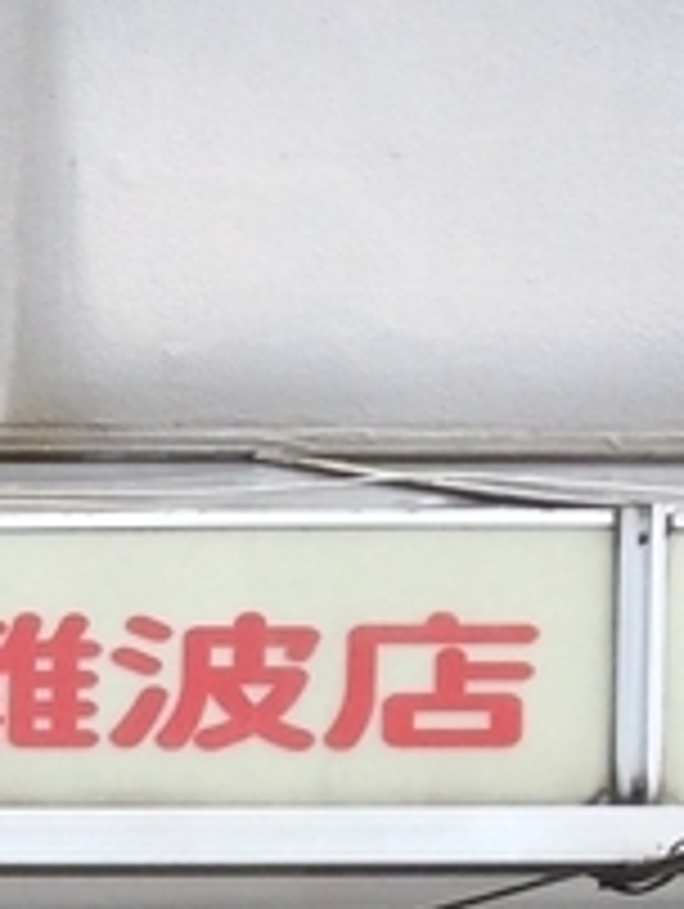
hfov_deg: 7.7
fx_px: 4522
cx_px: -1292
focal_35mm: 172
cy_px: 1552
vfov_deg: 10.8
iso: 32
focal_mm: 4.15
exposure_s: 1/351
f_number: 2.2
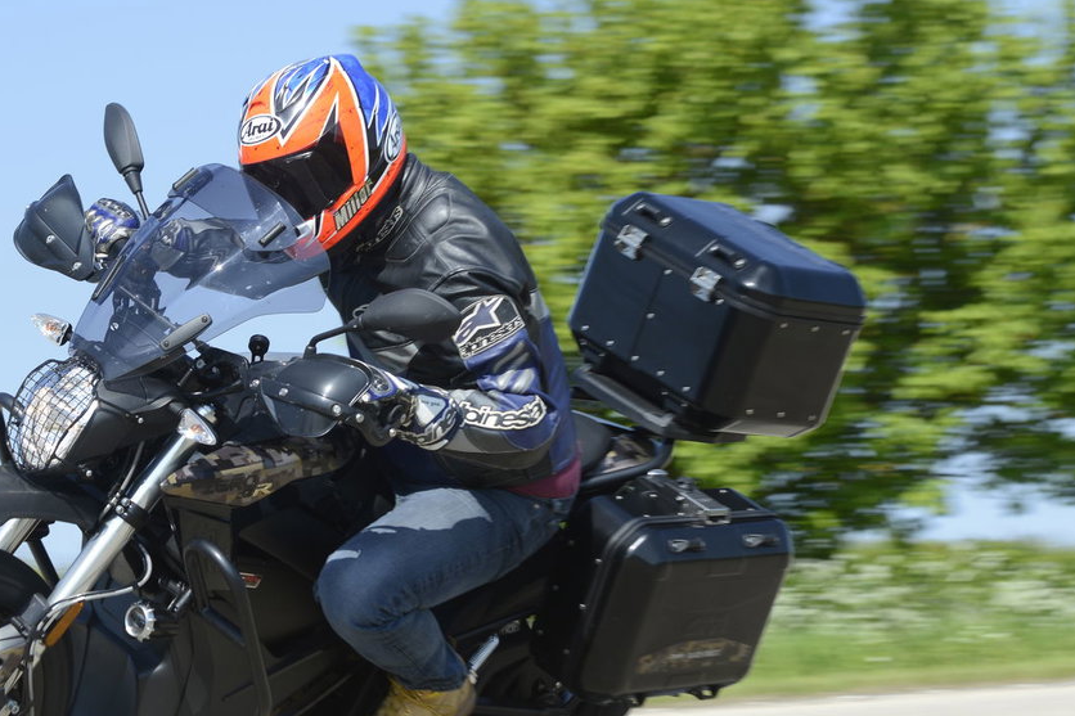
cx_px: 405
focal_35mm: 134
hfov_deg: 15.3
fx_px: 4000
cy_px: 322
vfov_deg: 10.2
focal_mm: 70
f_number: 5.6
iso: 200
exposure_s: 1/500
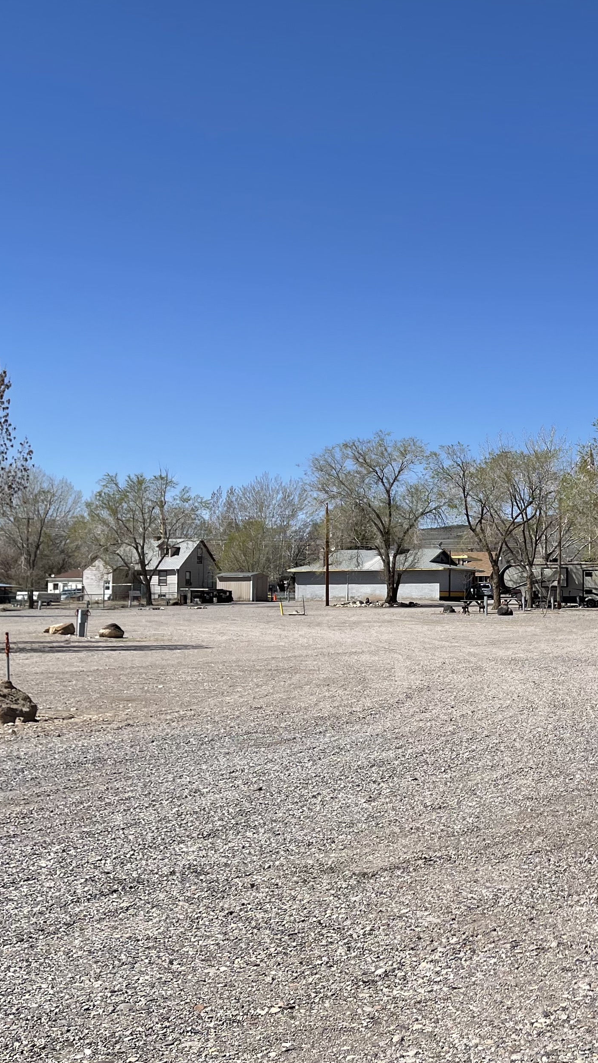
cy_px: 506
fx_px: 1296
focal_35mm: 46
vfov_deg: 44.6
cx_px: 656
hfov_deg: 24.3
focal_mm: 5.1
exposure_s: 1/5376
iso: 32
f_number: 1.6
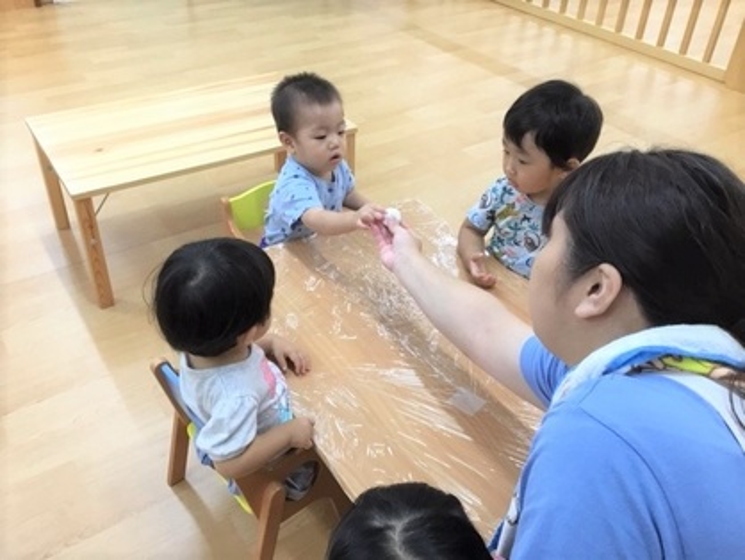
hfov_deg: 58.3
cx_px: 372
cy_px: 280
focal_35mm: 31
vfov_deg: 45.5
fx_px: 668
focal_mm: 3.3
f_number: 2.4
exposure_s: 1/30
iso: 32
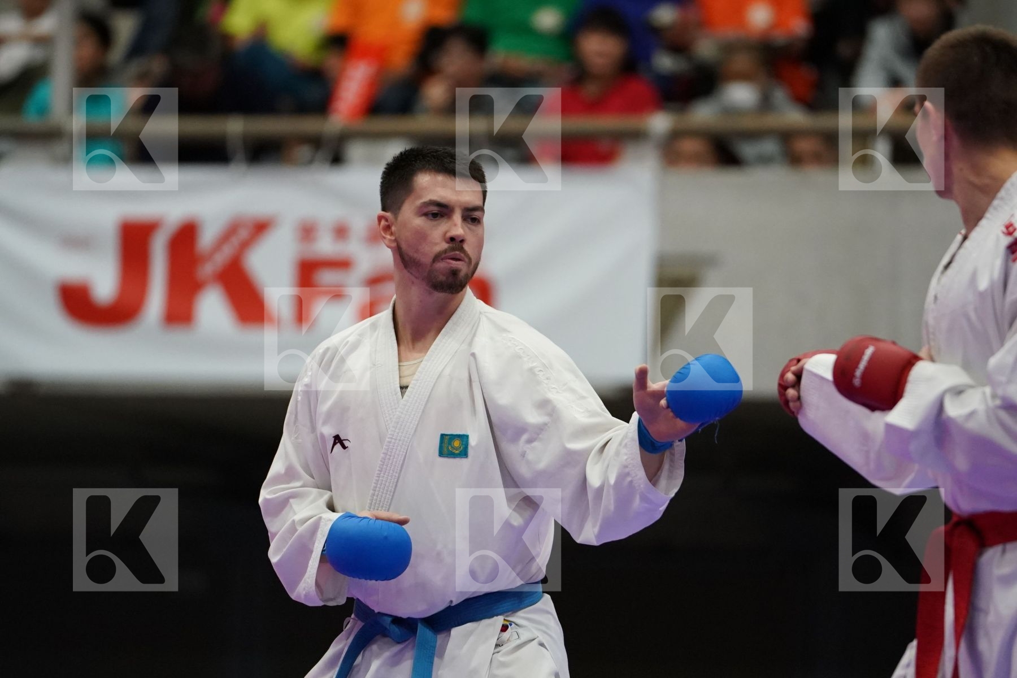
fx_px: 8474
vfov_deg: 4.6
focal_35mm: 300
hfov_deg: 6.9
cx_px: 508
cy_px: 339
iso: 3200
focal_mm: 200
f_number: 2.8
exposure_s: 1/1000
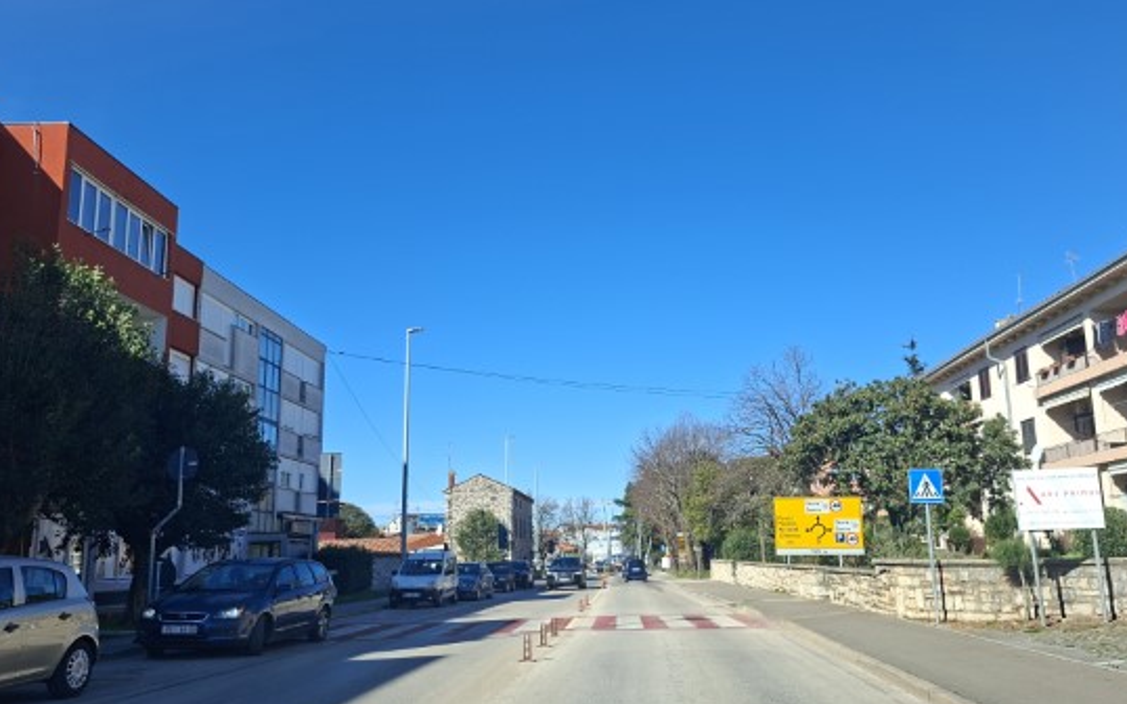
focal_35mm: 29
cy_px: 394
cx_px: 616
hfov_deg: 64.5
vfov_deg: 43.1
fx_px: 891
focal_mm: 5.54
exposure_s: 1/1166
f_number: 1.8
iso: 50
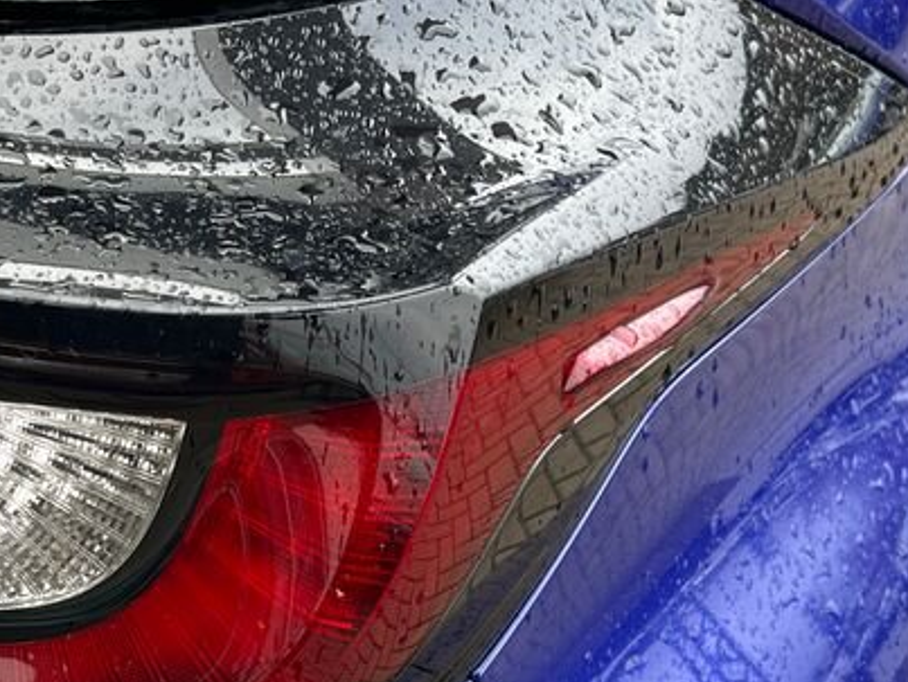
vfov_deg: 21.9
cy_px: 574
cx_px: 232
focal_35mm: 66
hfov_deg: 28.9
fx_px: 1733
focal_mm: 5.1
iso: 32
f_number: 1.6
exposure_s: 1/122
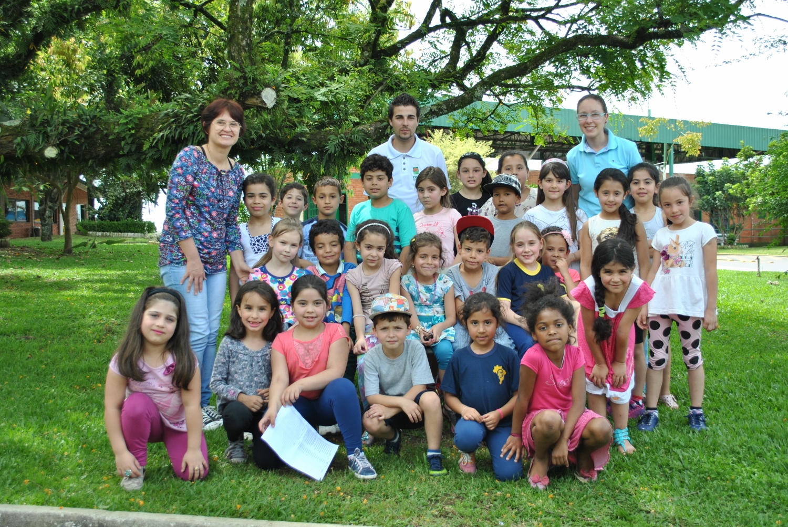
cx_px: 394
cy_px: 264
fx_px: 920
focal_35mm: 42
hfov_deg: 46.3
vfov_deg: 32.0
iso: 125
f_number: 4.5
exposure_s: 1/200
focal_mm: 28
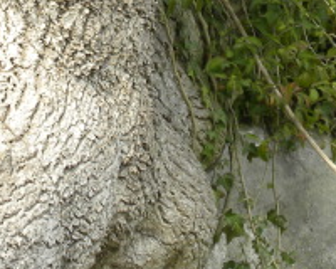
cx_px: 10
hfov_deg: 2.9
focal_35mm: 663
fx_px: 6593
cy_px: -54
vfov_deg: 2.3
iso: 64
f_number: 4.5
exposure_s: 1/110
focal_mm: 37.7
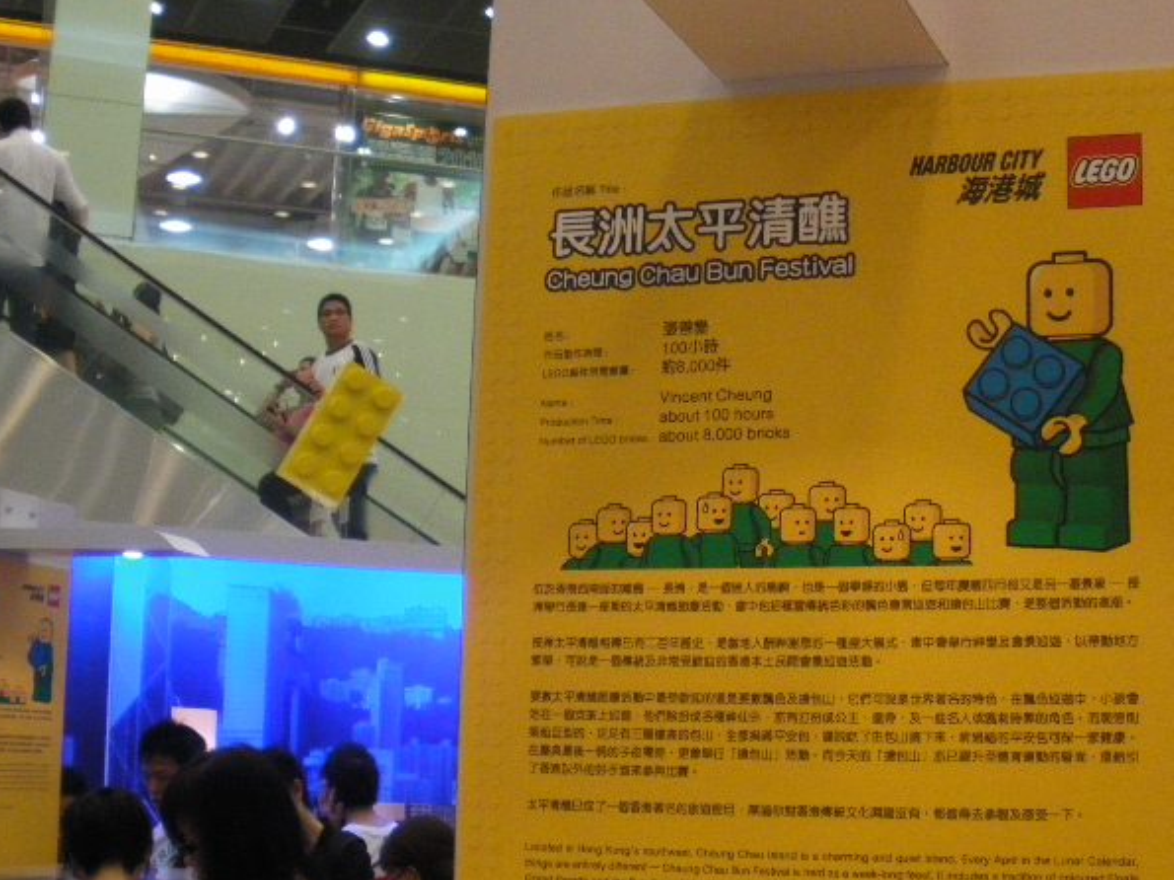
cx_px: 862
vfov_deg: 23.6
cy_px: 395
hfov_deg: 30.7
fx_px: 2102
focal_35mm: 62
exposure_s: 1/80
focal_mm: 6.3
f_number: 3.5
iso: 400
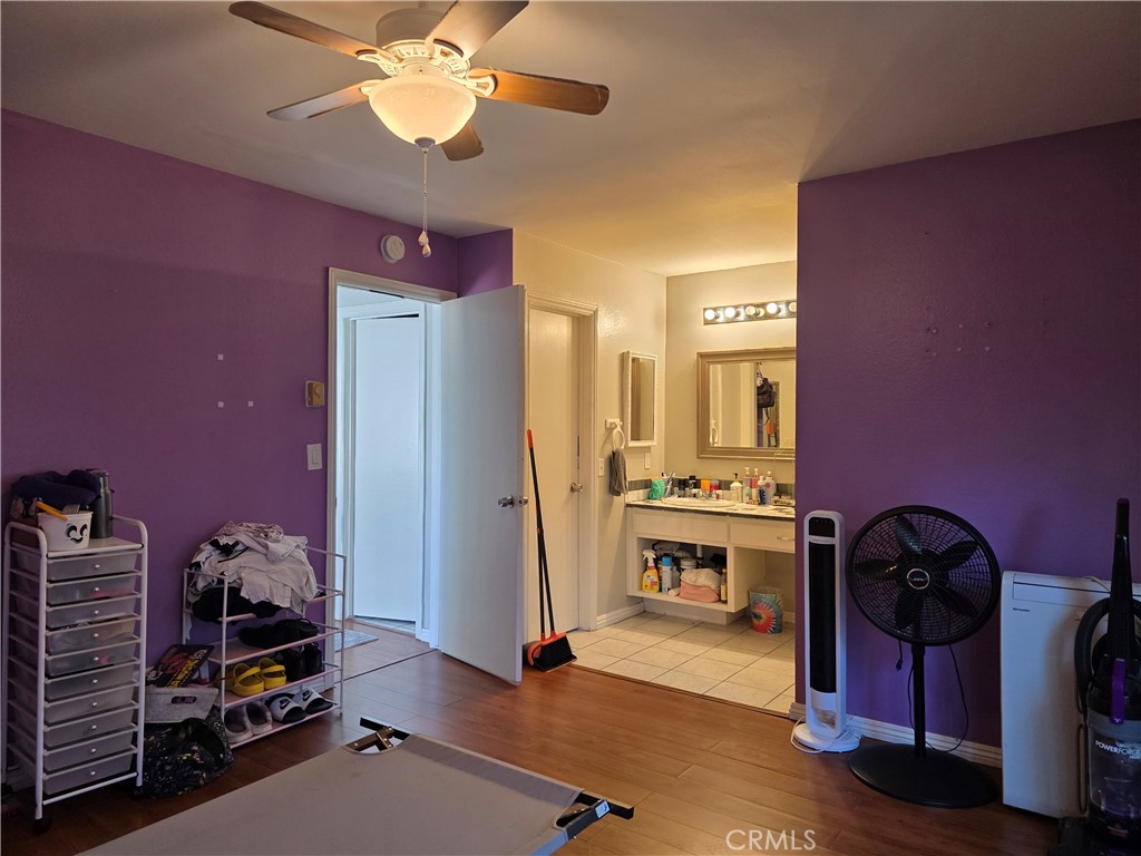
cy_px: 428
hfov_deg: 73.9
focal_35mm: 23
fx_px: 758
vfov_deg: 58.9
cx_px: 570
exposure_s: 1/120
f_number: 1.7
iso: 250
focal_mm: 6.3
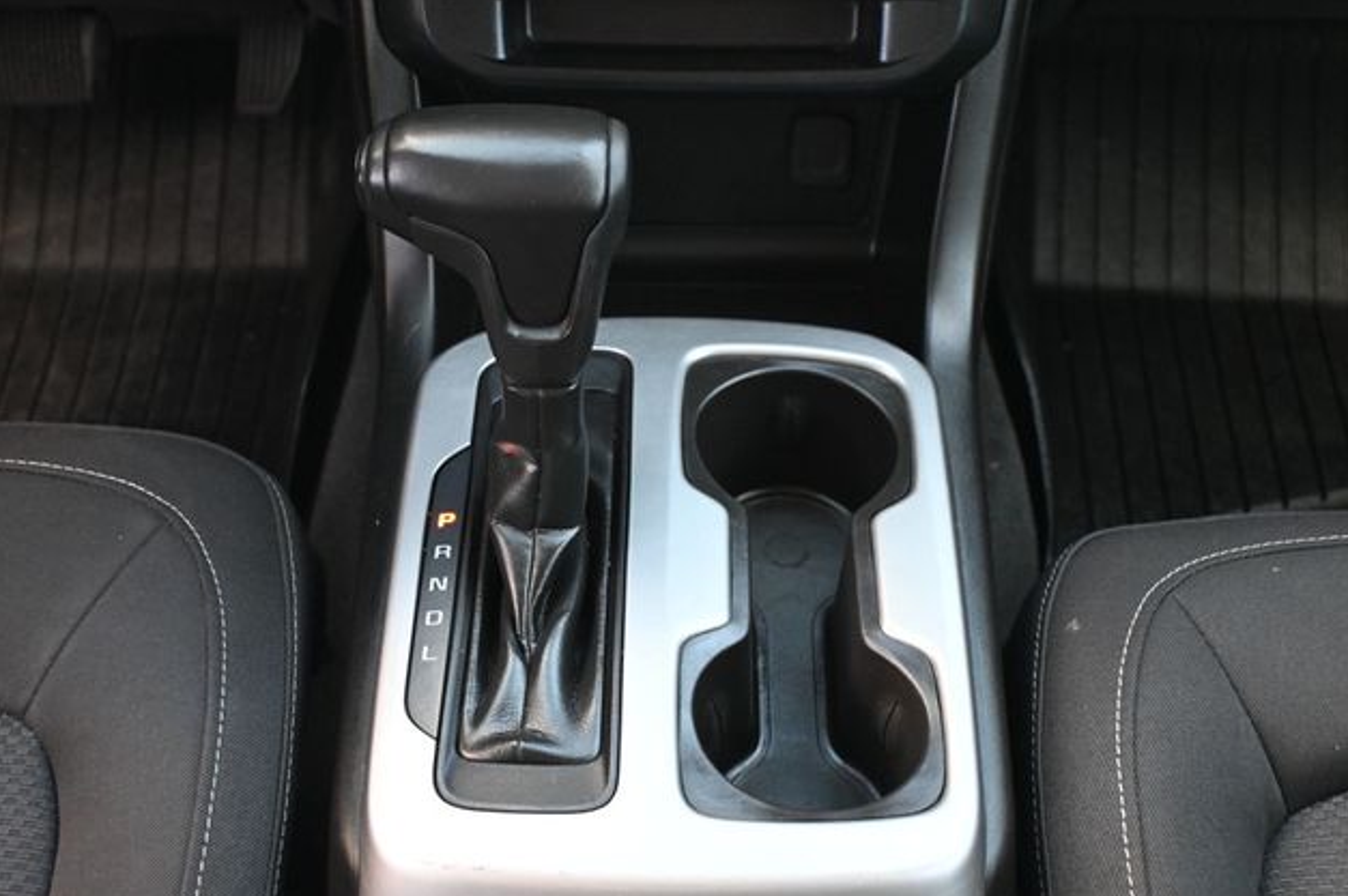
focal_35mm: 50
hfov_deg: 39.8
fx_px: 1862
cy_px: 451
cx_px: 679
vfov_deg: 27.1
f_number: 5
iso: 2000
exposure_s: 1/125
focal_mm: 32.5
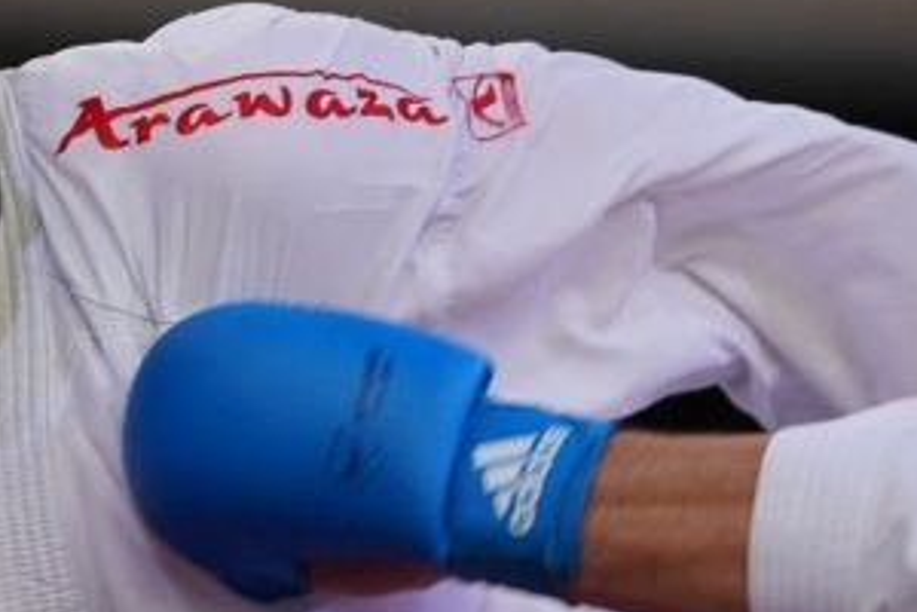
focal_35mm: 1202
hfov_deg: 1.7
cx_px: 596
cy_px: 569
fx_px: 30615
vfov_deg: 1.1
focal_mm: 200
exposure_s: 1/1000
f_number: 2.8
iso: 640
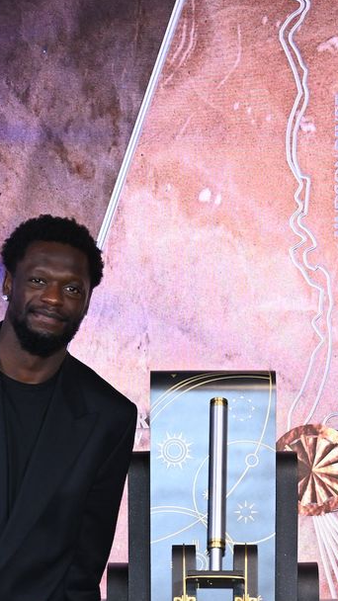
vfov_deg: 18.1
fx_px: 1800
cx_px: 169
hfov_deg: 10.7
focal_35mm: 113
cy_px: 698
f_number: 3.5
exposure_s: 1/60
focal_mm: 46
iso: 640
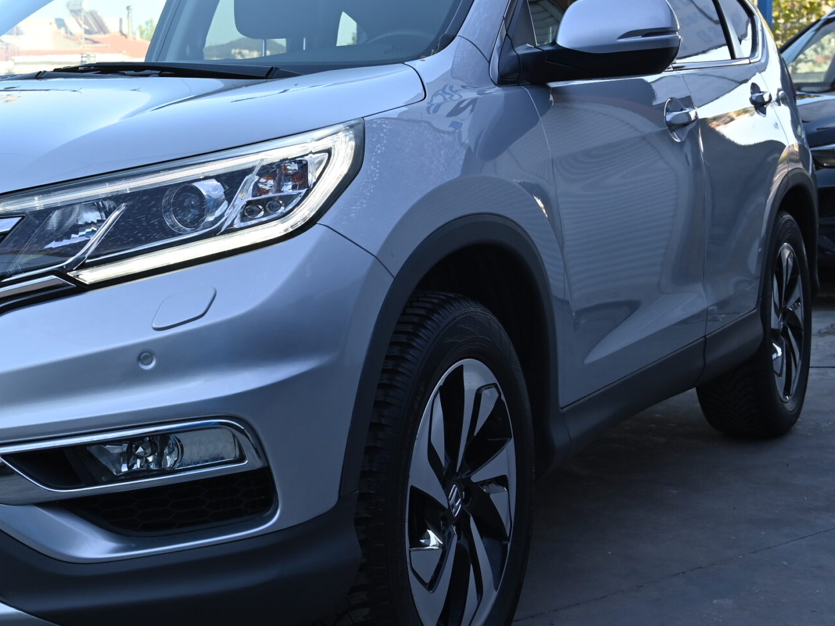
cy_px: 269
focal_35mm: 65
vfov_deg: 22.6
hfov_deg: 29.2
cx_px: 183
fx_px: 1568
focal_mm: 34
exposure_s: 1/125
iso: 200
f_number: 6.3
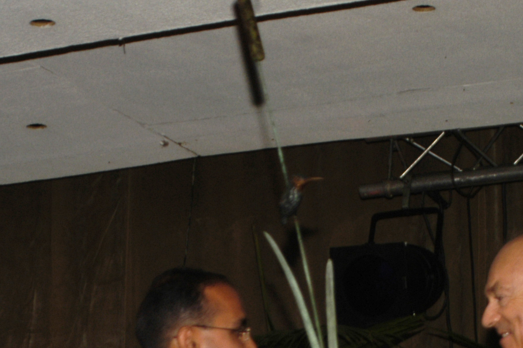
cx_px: 276
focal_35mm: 179
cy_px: 393
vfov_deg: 7.6
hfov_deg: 11.5
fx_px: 2598
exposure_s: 1/60
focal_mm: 40
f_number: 5
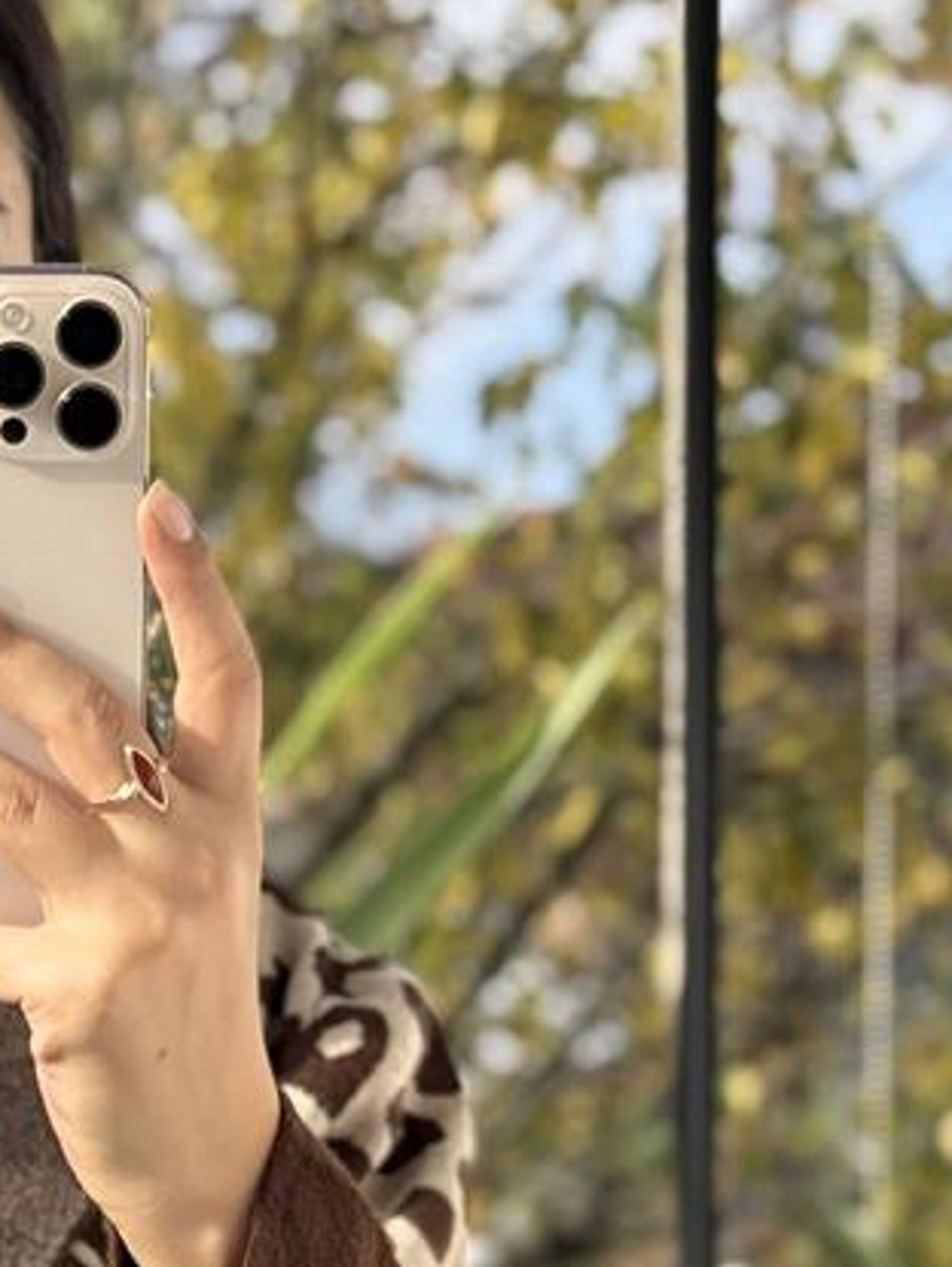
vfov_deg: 12.4
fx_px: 5638
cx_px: -27
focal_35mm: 154
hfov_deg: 9.6
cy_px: 1638
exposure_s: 1/706
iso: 80
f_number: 1.78
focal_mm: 6.76
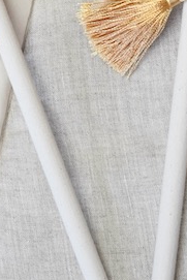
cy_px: -121
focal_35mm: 208
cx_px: 65
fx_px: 1618
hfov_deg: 6.6
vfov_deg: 9.6
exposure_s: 1/125
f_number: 4.5
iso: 1000
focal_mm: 44
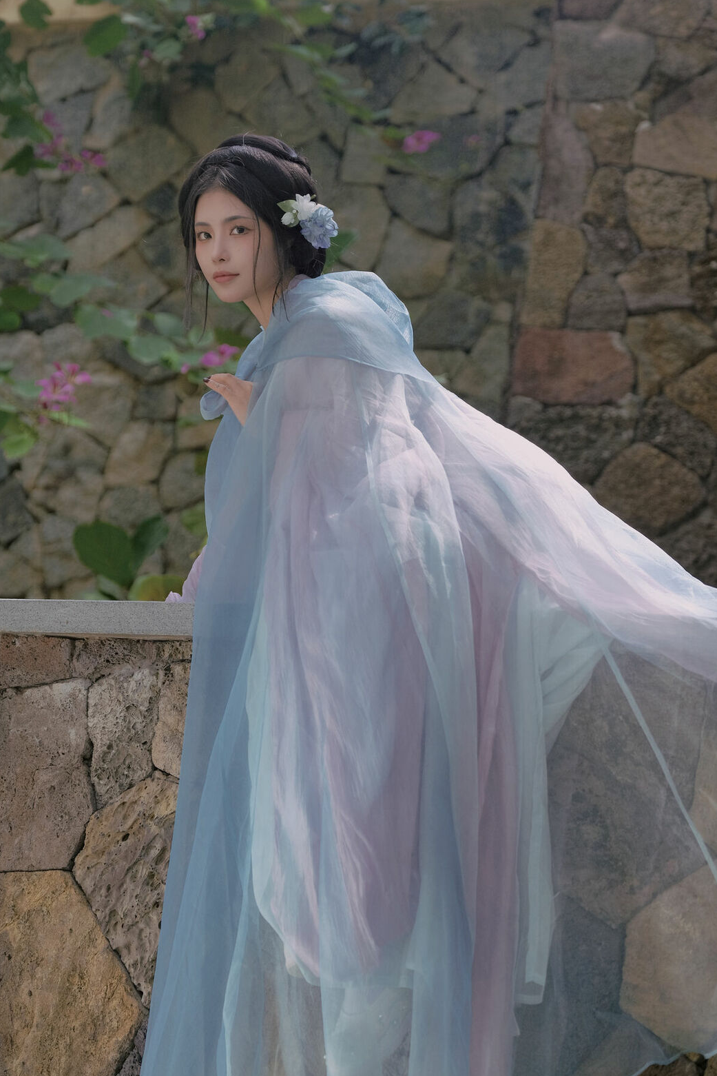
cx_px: 360
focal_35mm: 113
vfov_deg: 18.1
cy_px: 540
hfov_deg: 12.1
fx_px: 3375
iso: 500
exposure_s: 1/2000
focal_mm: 74.4
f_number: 2.8
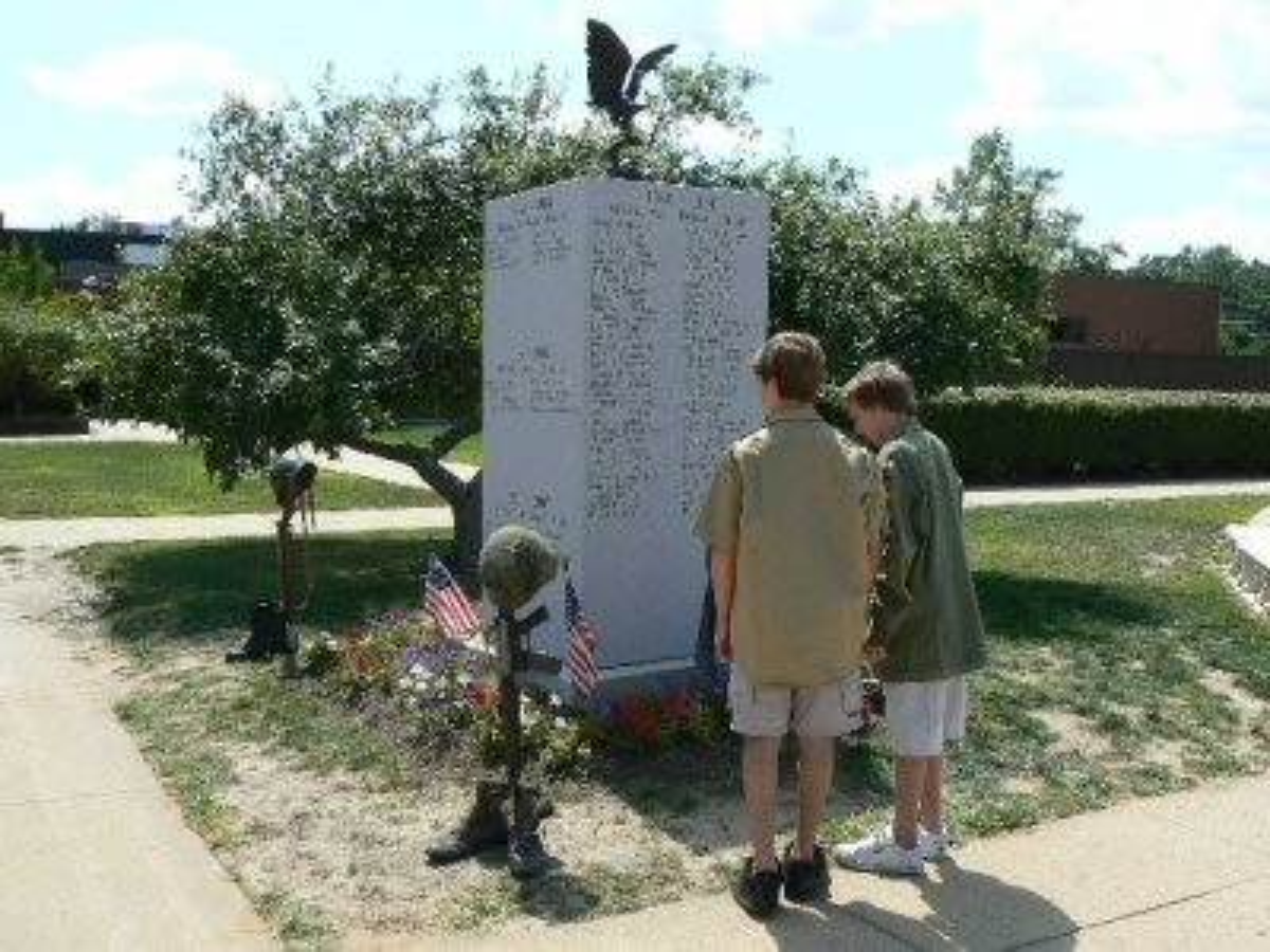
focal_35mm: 36
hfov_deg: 51.4
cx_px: 635
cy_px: 476
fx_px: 1321
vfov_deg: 39.7
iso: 80
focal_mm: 6
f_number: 5.6
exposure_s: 1/400
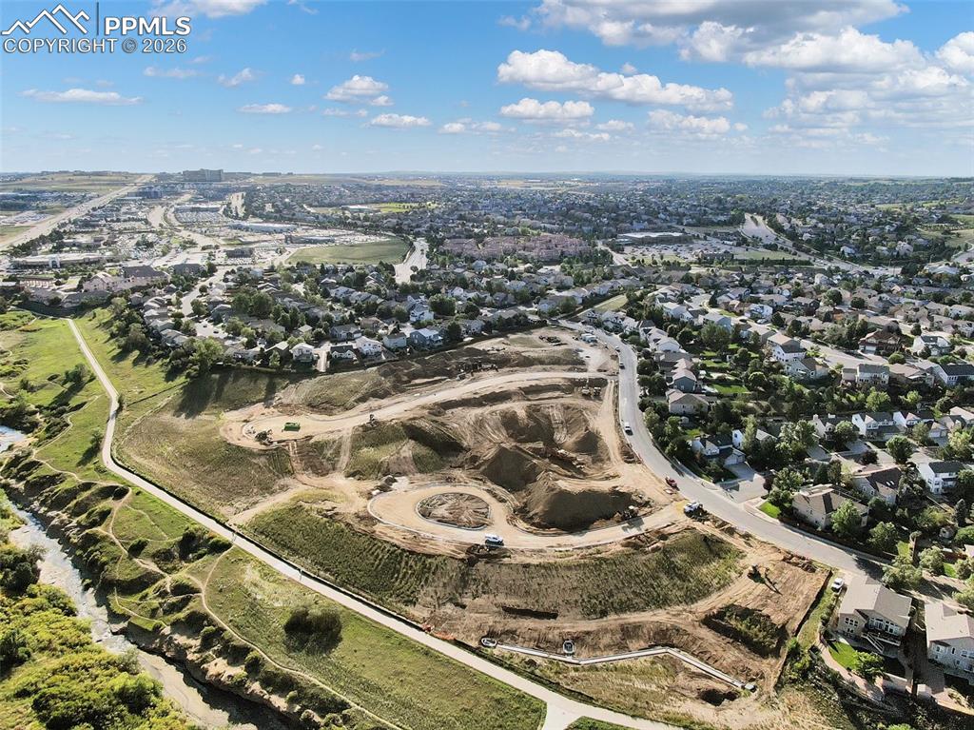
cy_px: 365
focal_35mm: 24
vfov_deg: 56.8
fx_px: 675
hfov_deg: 71.6
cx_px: 487
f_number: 2.8
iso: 100
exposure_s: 1/120
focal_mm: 4.39
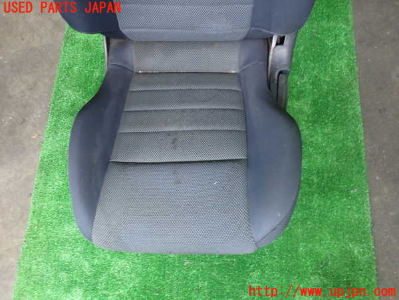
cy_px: 150
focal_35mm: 25
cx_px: 200
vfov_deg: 54.9
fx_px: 288
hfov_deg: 69.4
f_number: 2
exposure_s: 1/30
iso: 320
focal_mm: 4.5
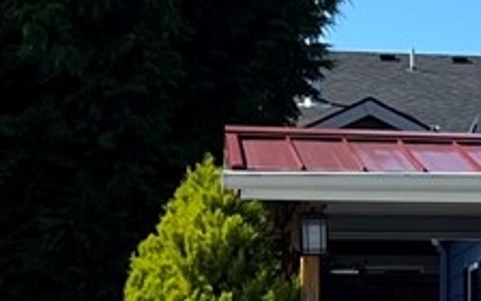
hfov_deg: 9.3
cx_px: 1209
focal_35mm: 197
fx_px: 2582
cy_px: 239
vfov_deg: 6.7
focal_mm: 5.7
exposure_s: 1/3257
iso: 50
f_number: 1.5
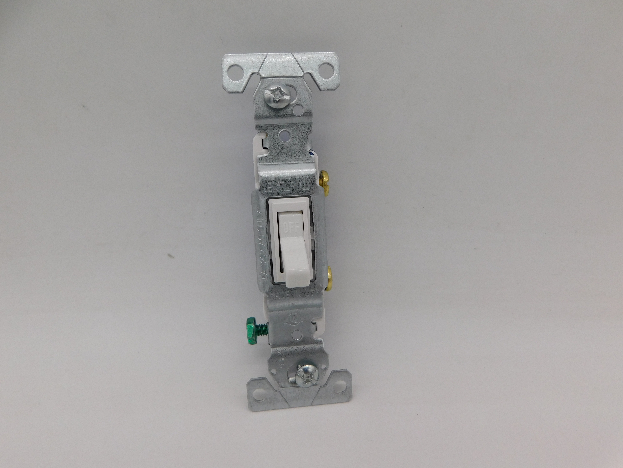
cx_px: 312
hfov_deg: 73.9
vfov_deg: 58.9
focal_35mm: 23
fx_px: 414
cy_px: 234
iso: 125
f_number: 3
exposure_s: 1/250
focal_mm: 4
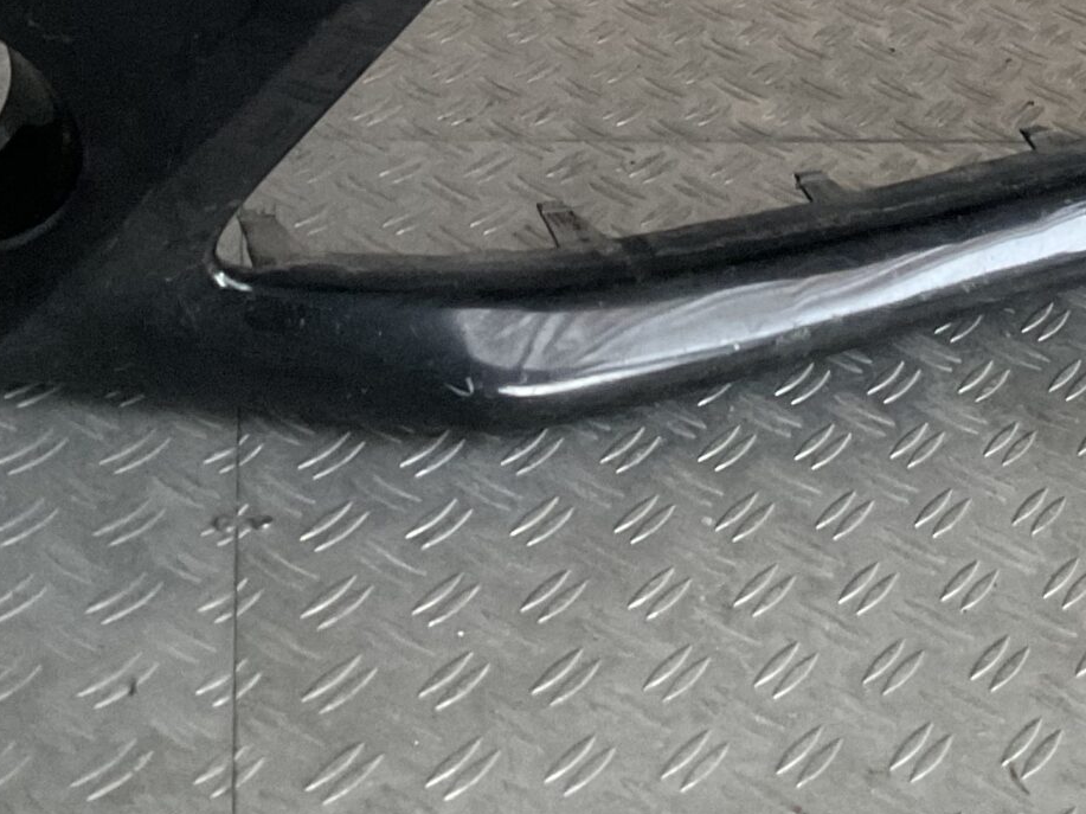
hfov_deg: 24.1
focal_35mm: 81
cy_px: -281
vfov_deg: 17.0
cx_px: 650
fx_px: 2540
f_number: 1.8
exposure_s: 1/25
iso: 320
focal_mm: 3
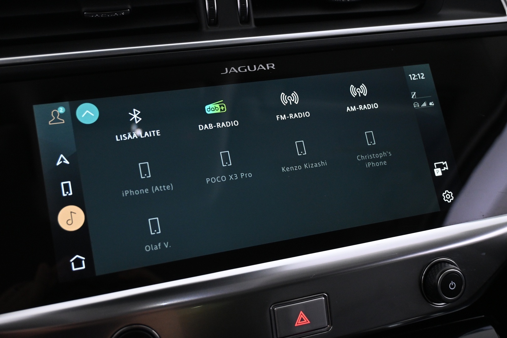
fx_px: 591
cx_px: 254
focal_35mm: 42
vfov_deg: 31.9
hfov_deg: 46.4
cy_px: 169
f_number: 4.5
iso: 1600
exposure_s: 1/40
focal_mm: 28
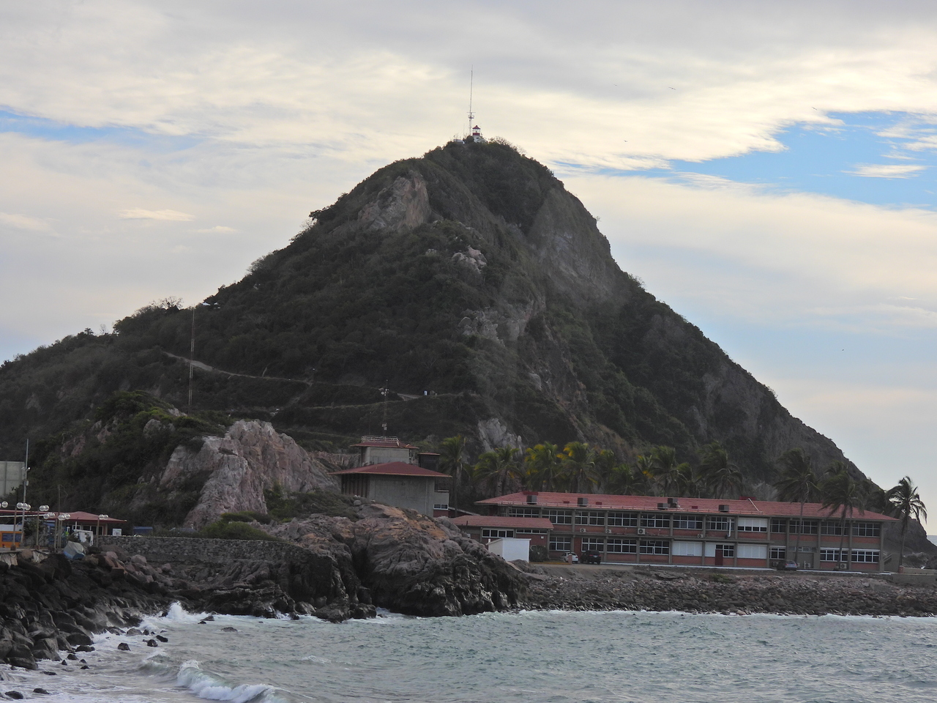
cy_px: 352
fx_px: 2571
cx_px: 468
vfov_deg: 15.6
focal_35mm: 95
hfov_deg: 20.7
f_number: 4
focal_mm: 17
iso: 100
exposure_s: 1/160
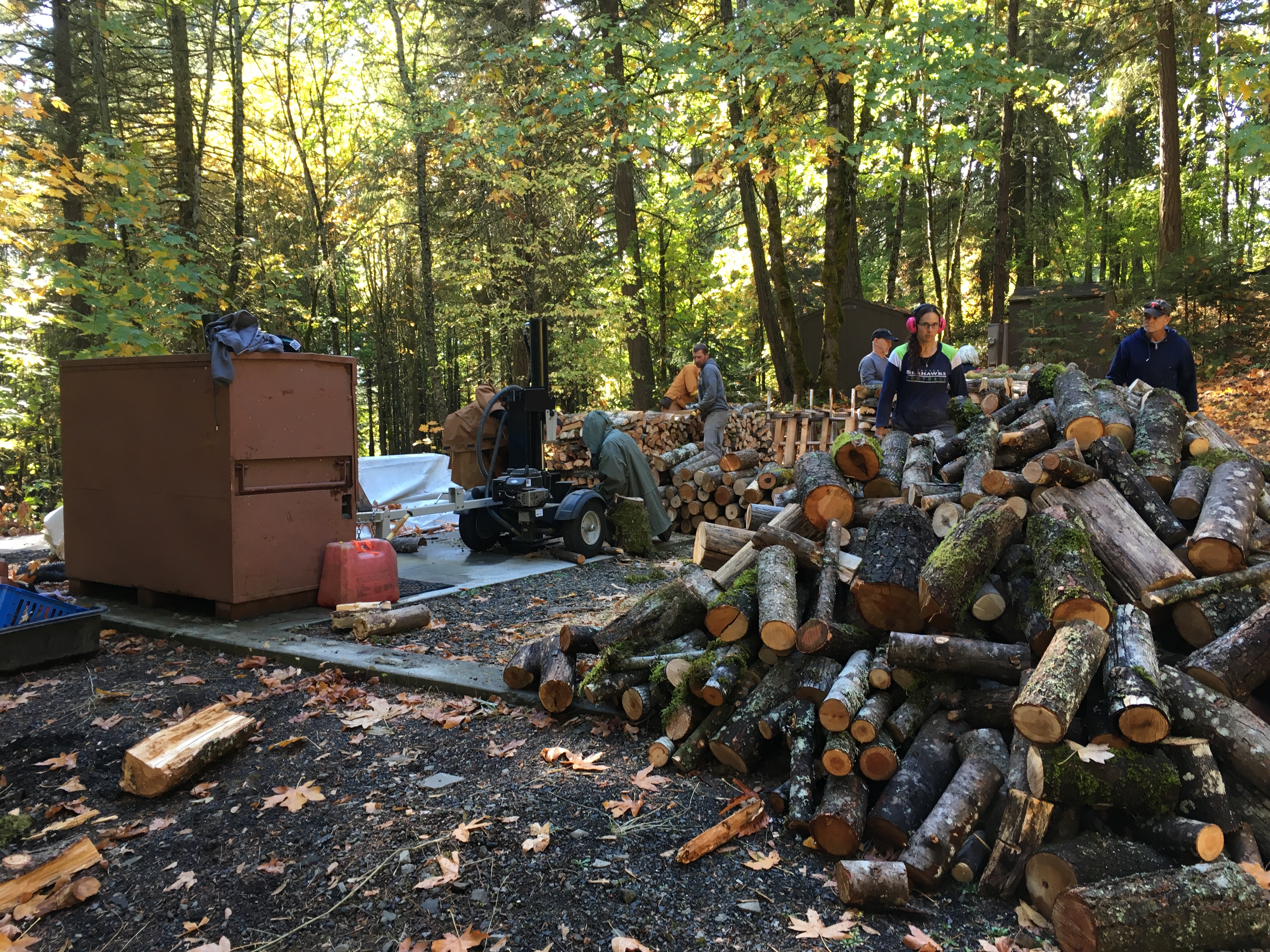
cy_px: 476
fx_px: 1064
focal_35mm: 29
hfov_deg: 61.7
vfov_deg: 48.2
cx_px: 635
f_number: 2.2
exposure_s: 1/40
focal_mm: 4.15
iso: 25
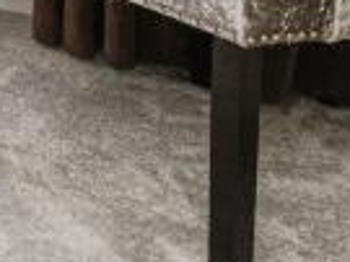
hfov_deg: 10.0
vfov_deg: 10.3
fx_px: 1182
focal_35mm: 117
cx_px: -819
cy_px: -437
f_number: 8
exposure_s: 1/125
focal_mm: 16
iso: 320
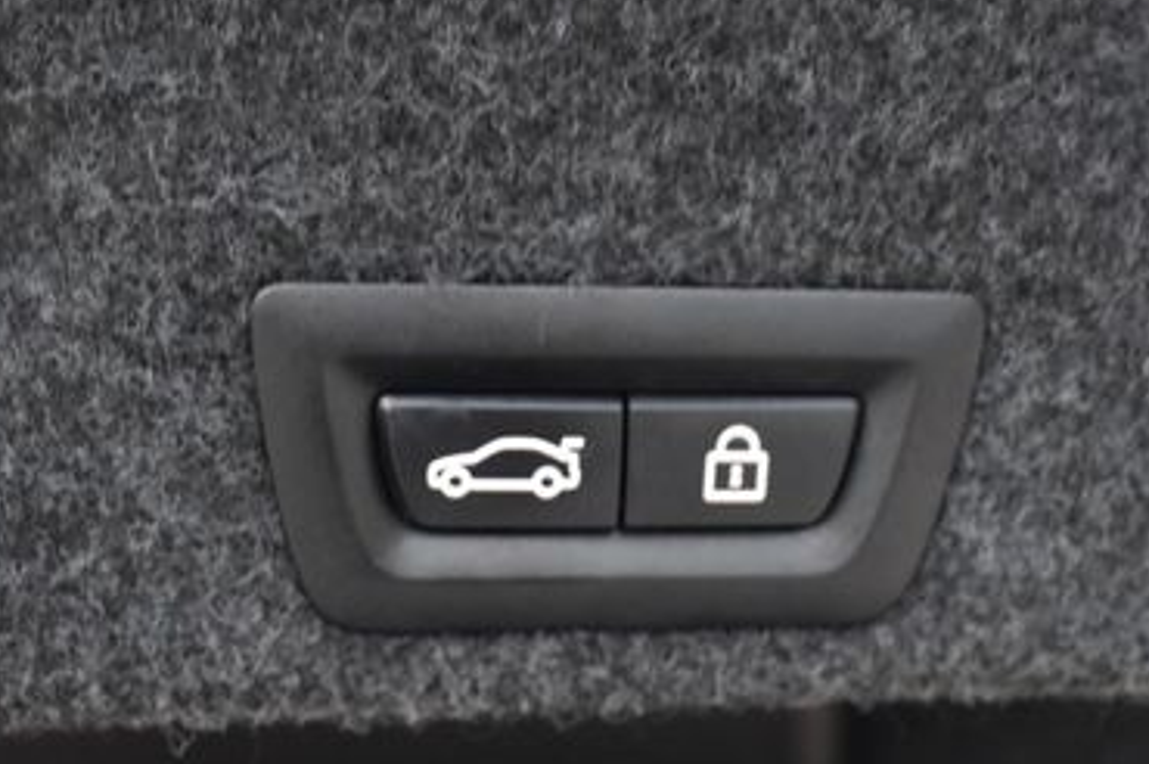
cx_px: 702
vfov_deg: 20.9
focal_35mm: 65
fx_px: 2068
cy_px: 413
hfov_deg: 30.9
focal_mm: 25
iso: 1250
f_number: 6.3
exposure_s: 1/15
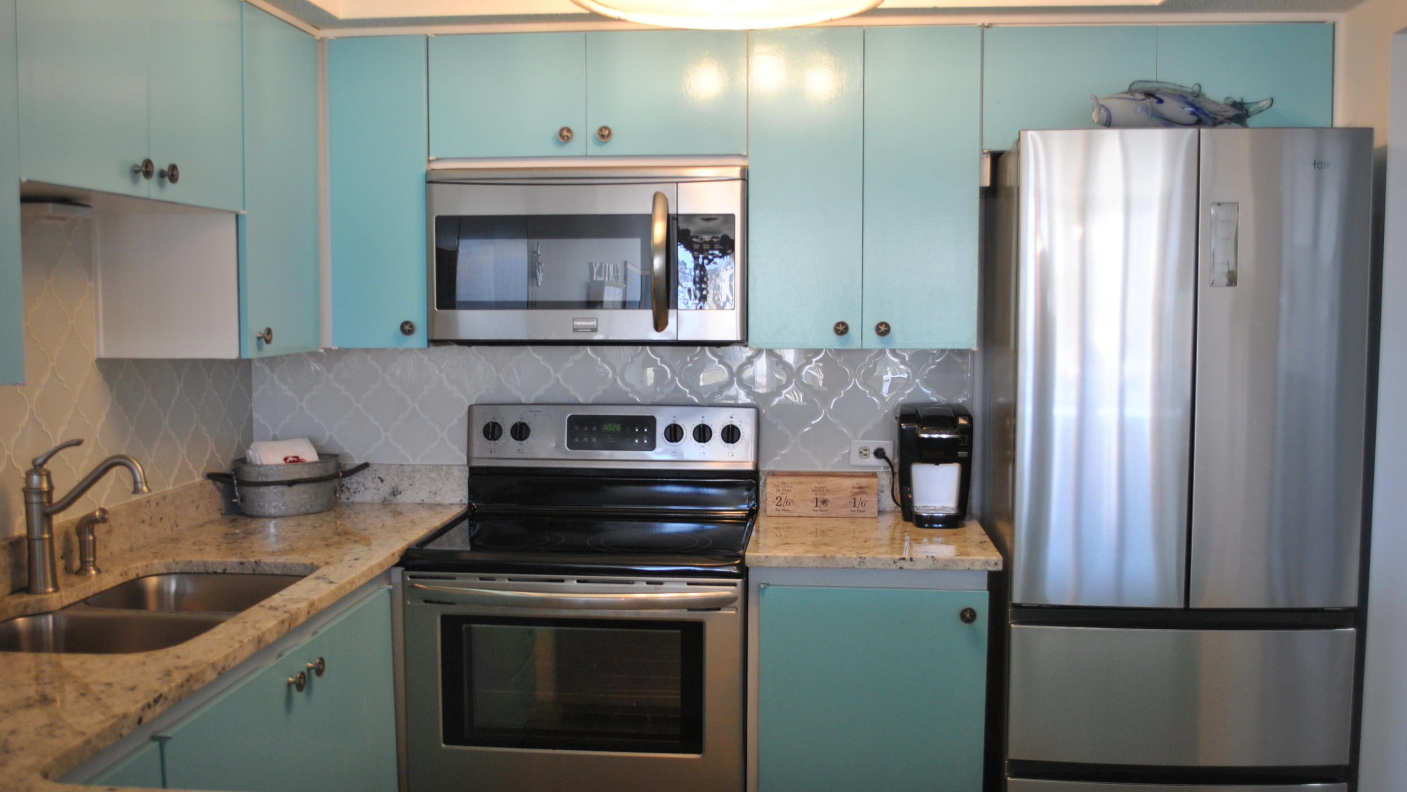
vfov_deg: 33.7
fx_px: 1306
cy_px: 438
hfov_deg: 56.6
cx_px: 702
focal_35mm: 35
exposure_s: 1/30
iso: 280
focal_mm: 22
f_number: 4
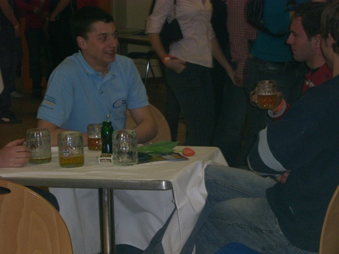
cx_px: 170
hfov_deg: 17.3
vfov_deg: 13.0
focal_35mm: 114
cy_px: 127
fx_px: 1116
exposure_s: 1/60
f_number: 5.2
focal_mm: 18.6
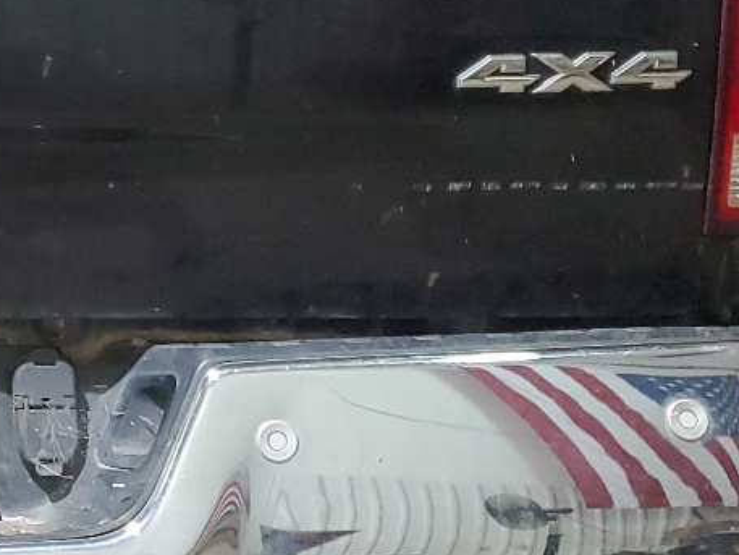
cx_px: -205
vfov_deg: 16.2
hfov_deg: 19.9
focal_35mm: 91
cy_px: 131
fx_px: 1943
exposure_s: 1/60.2
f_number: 1.5
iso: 318
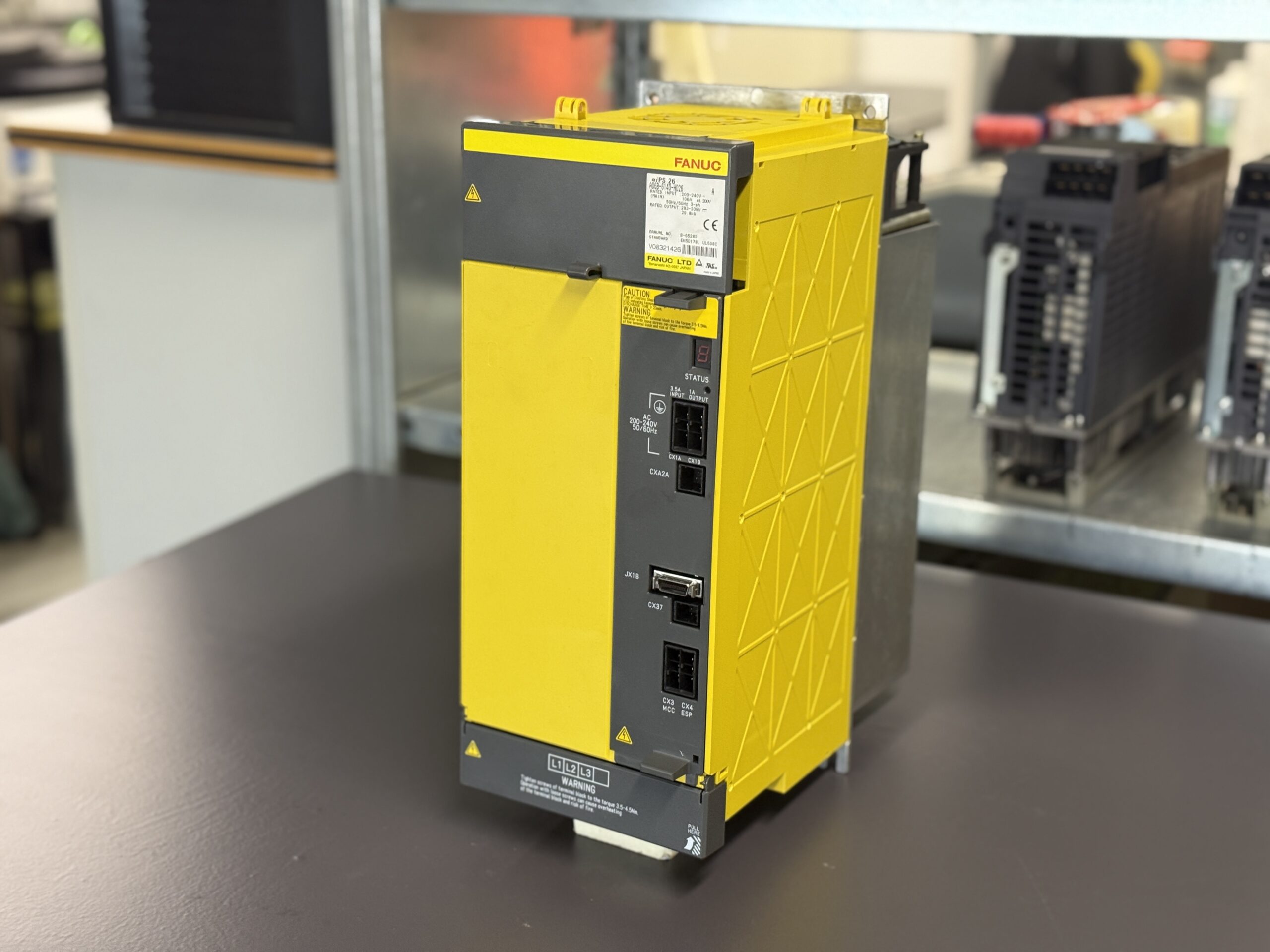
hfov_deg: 39.7
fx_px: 1761
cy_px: 476
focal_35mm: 48
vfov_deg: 30.3
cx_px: 635
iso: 160
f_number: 1.78
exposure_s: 1/50
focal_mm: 6.76
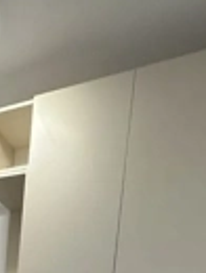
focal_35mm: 43
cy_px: 393
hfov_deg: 32.9
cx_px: 46
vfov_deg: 29.7
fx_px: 340
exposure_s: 1/100
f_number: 2.2
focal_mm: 2.22
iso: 200
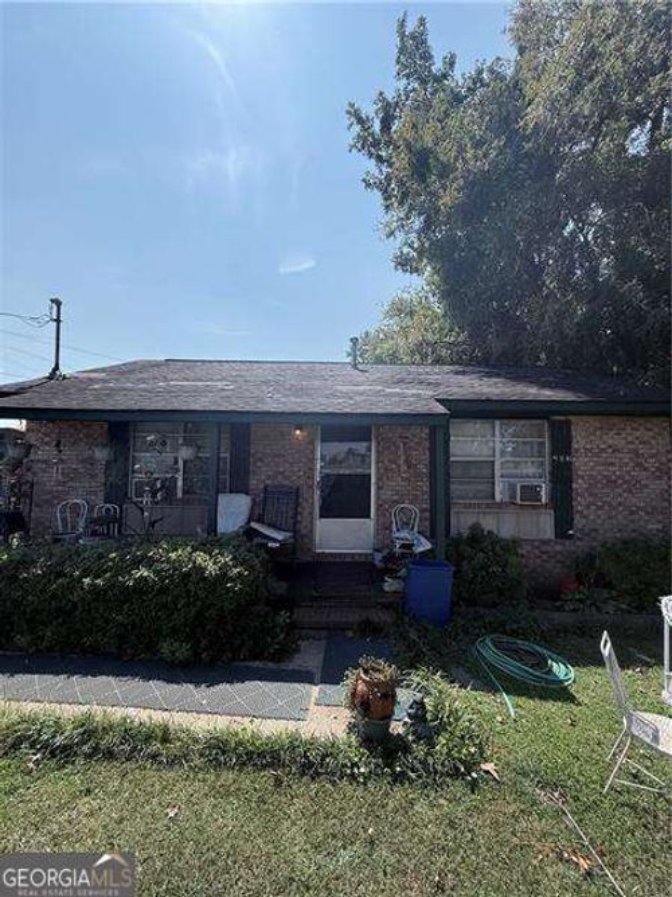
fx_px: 362
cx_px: 336
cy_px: 448
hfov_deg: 85.7
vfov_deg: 102.1
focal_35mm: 14
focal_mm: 2.22
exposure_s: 1/1961
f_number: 2.2
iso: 50
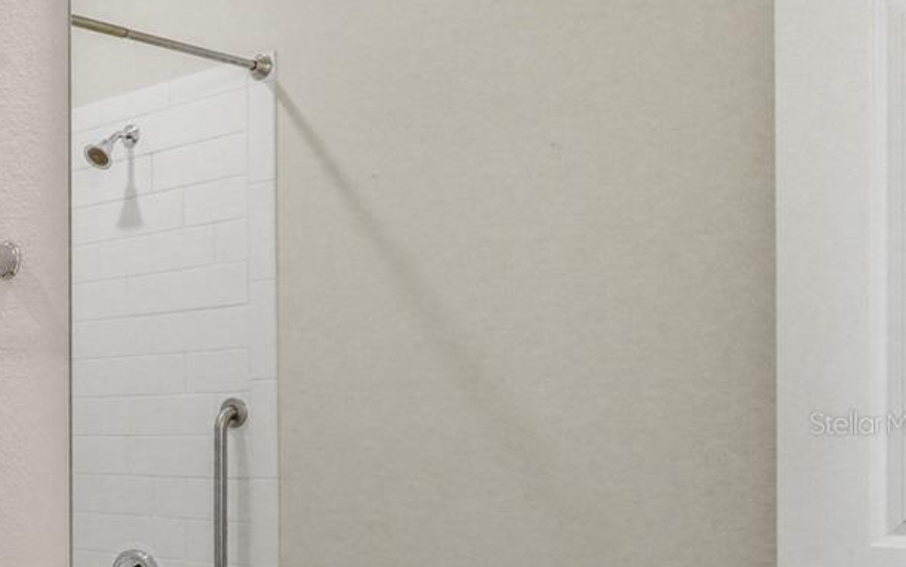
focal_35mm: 48
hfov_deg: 32.5
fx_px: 1185
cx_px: -245
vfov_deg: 26.5
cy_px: 423
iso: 800
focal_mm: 12
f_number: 4
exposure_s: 1/125
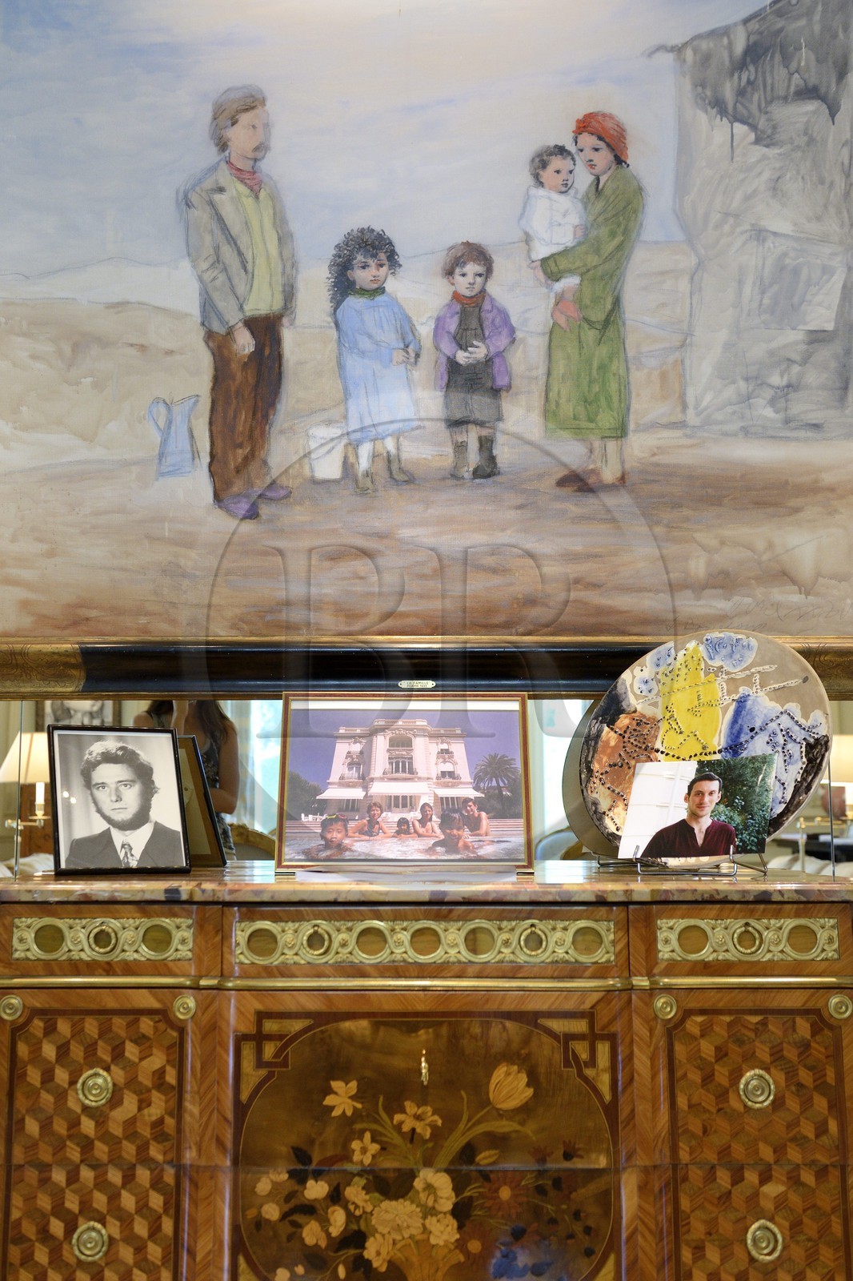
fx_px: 1351
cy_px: 640
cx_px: 426
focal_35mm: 38
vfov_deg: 50.7
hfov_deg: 35.0
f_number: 4
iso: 1600
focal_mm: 38
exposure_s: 1/100
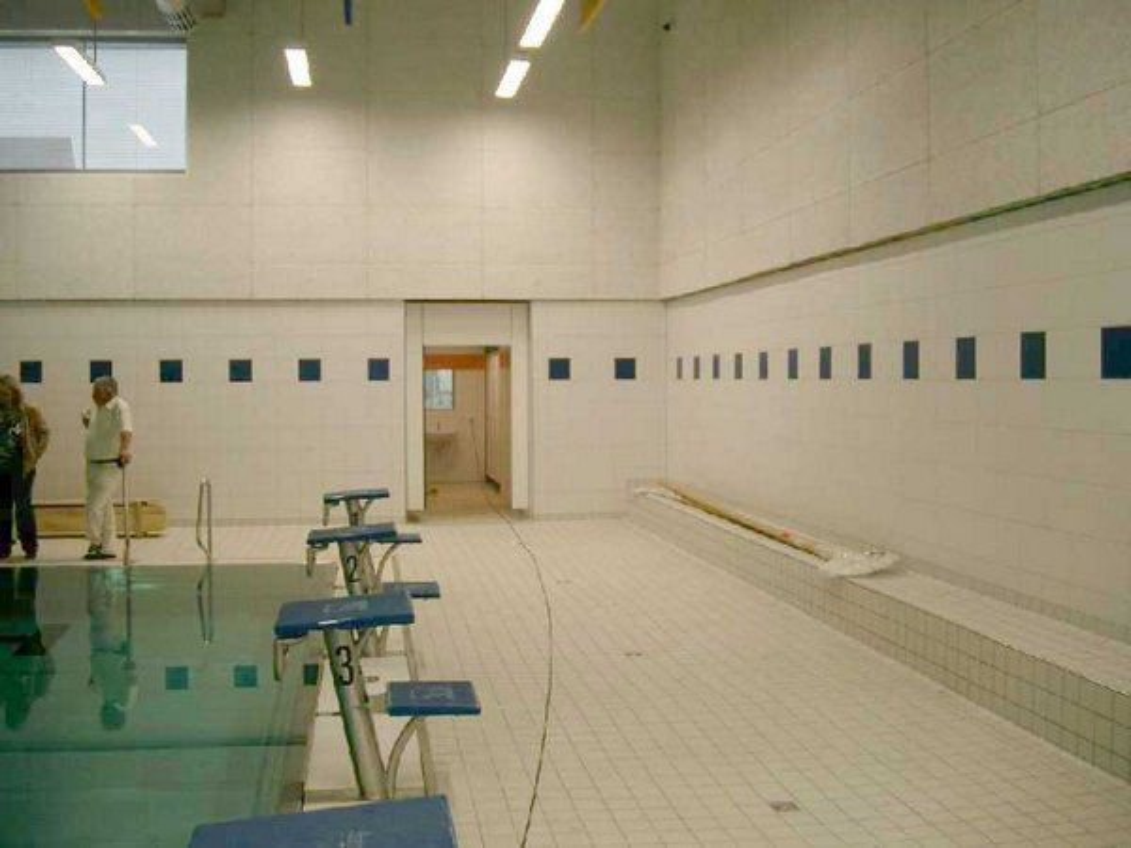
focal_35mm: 37
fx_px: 1209
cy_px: 424
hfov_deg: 50.1
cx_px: 566
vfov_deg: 38.7
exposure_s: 1/100
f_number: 2.6
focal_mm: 7.6
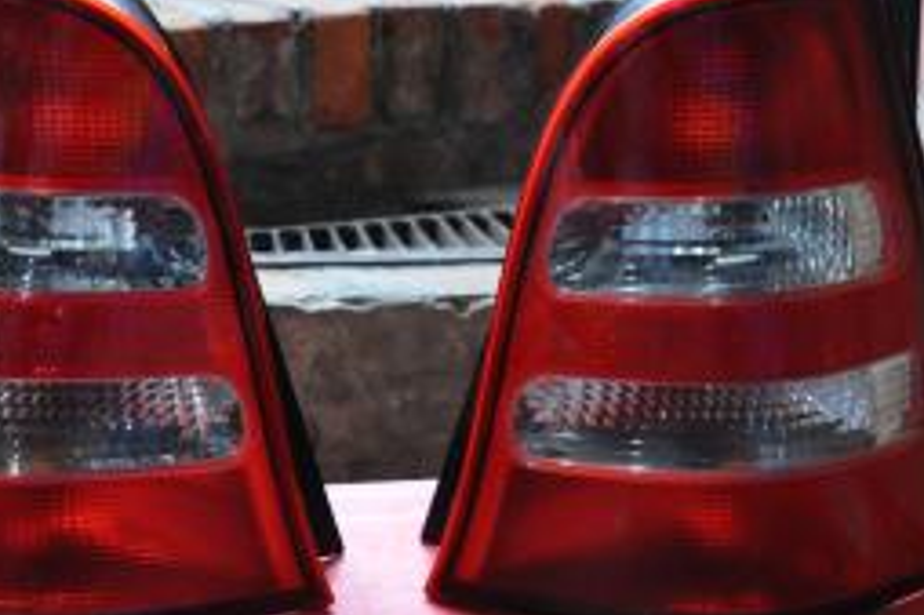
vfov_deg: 21.8
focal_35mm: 62
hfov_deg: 32.4
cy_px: 189
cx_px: 418
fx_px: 1590
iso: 1600
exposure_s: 1/15
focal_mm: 21
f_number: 3.8
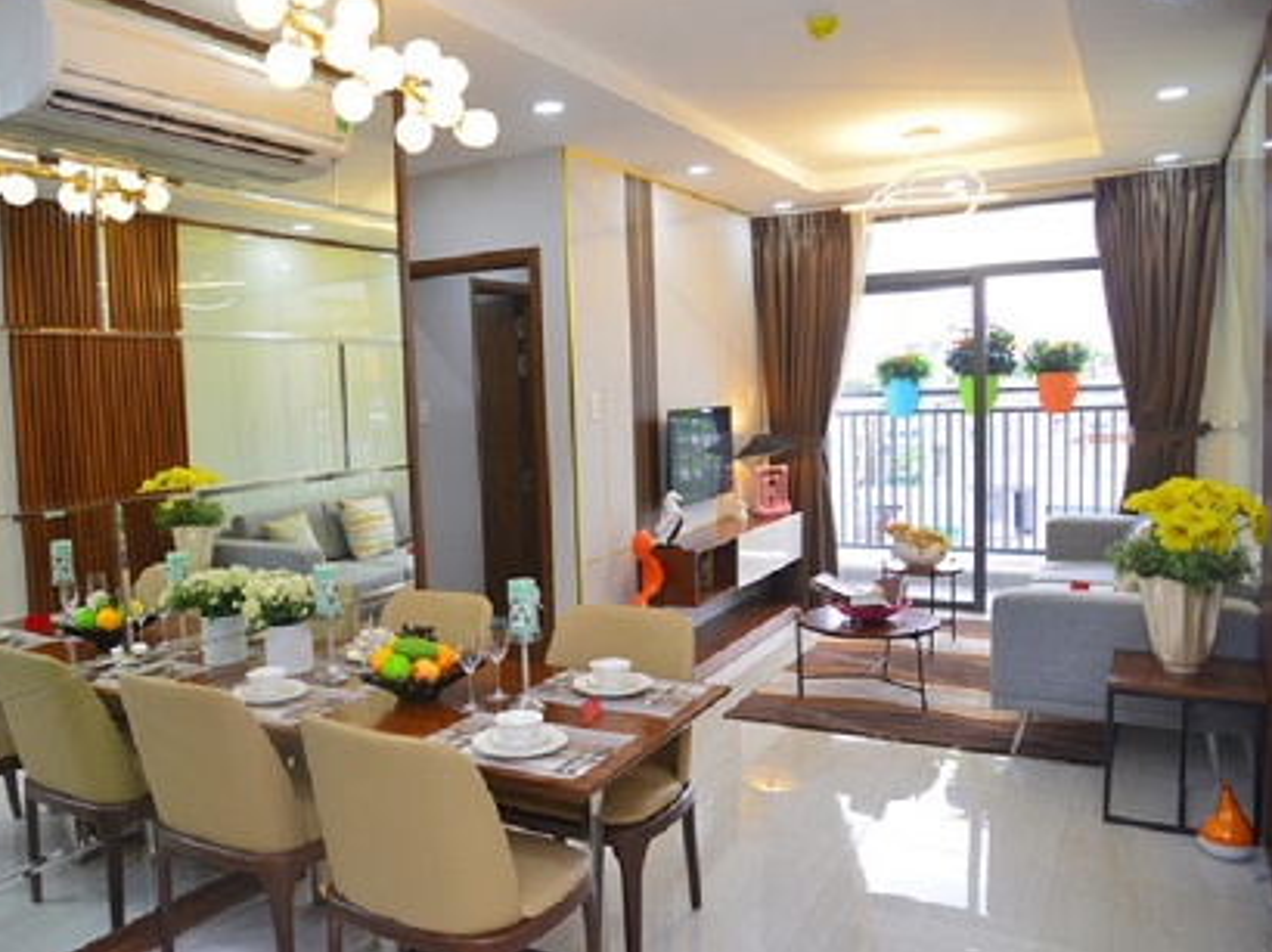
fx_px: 992
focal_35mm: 27
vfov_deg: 51.3
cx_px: 543
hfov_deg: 65.0
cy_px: 479
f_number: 5
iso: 400
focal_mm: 24
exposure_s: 1/40
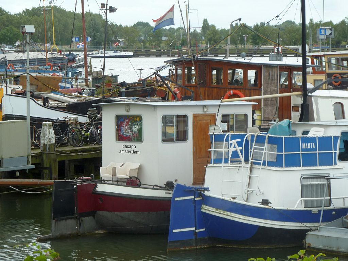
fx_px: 1478
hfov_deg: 13.4
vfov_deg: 10.1
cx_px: 174
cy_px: 130
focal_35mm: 147
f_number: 4.5
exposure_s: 1/100
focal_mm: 24.1
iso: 80
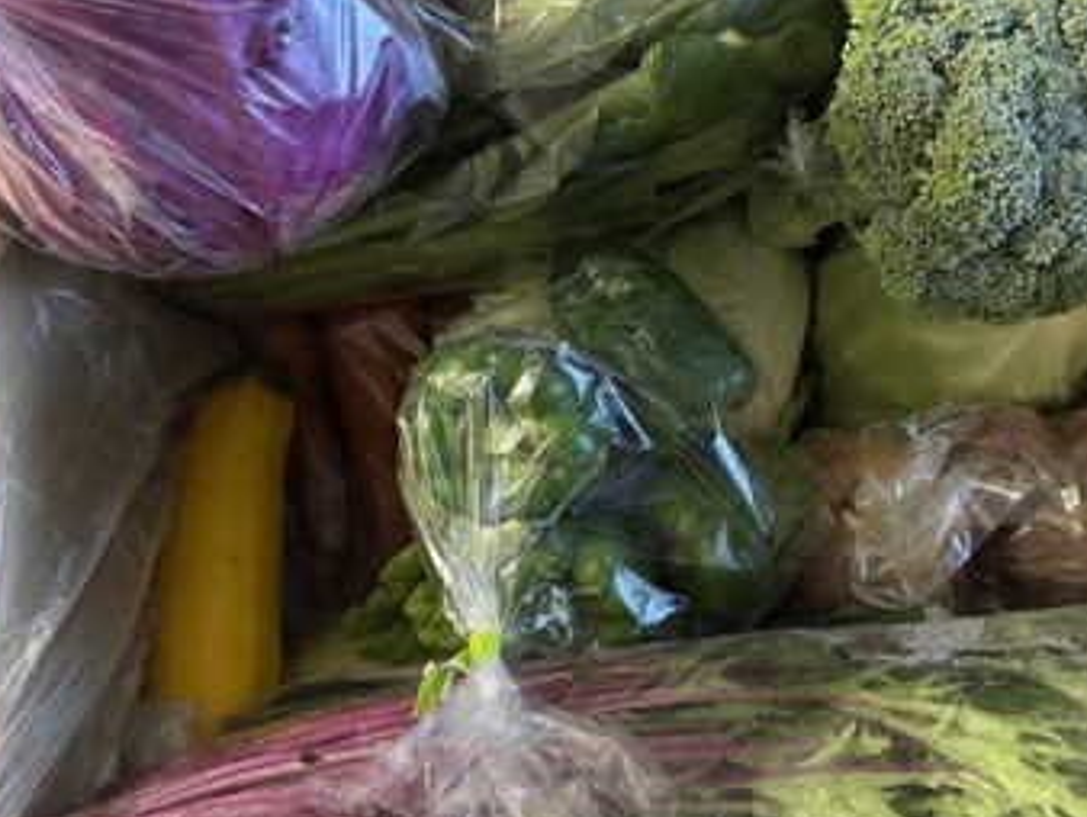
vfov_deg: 41.8
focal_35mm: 34
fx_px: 1068
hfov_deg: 53.4
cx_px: 674
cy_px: 389
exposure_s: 1/33
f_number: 1.78
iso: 800
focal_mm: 6.76
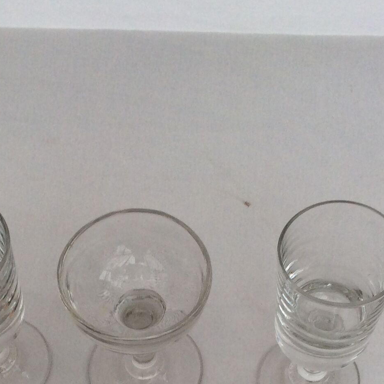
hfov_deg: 22.2
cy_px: 450
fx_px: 979
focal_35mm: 78
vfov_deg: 20.8
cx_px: 187
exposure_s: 1/120
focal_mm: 3.3
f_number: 2.4
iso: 32
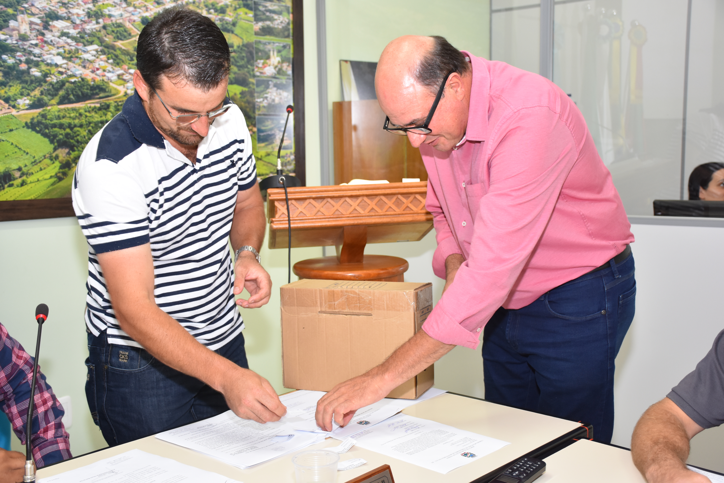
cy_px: 242
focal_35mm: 45
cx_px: 362
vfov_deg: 29.9
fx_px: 905
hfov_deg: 43.6
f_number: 4
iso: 720
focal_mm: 30
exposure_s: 1/60
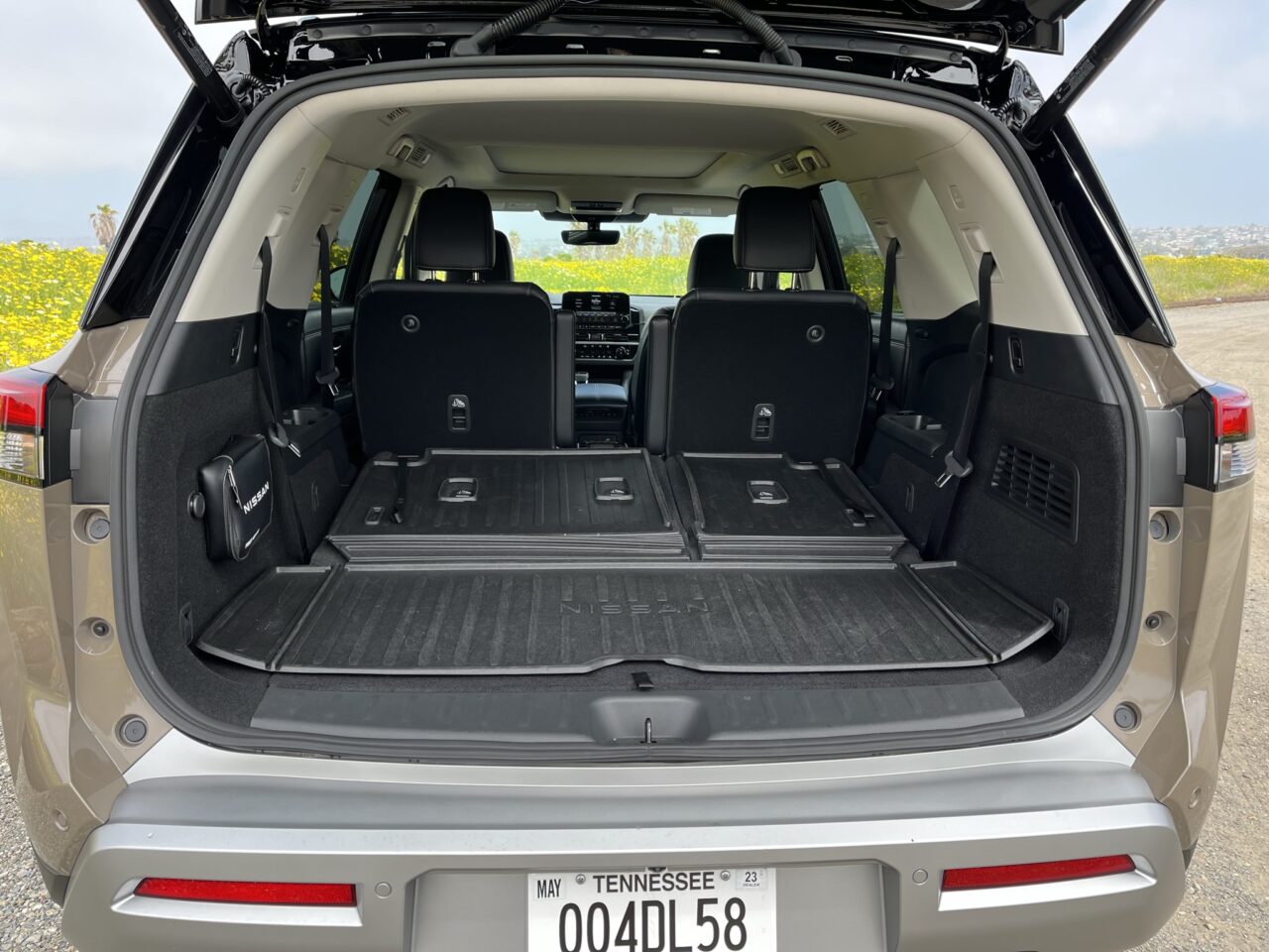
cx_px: 634
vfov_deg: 53.1
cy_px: 476
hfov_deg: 67.3
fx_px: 953
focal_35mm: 26
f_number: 1.6
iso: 50
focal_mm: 5.1
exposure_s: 1/544
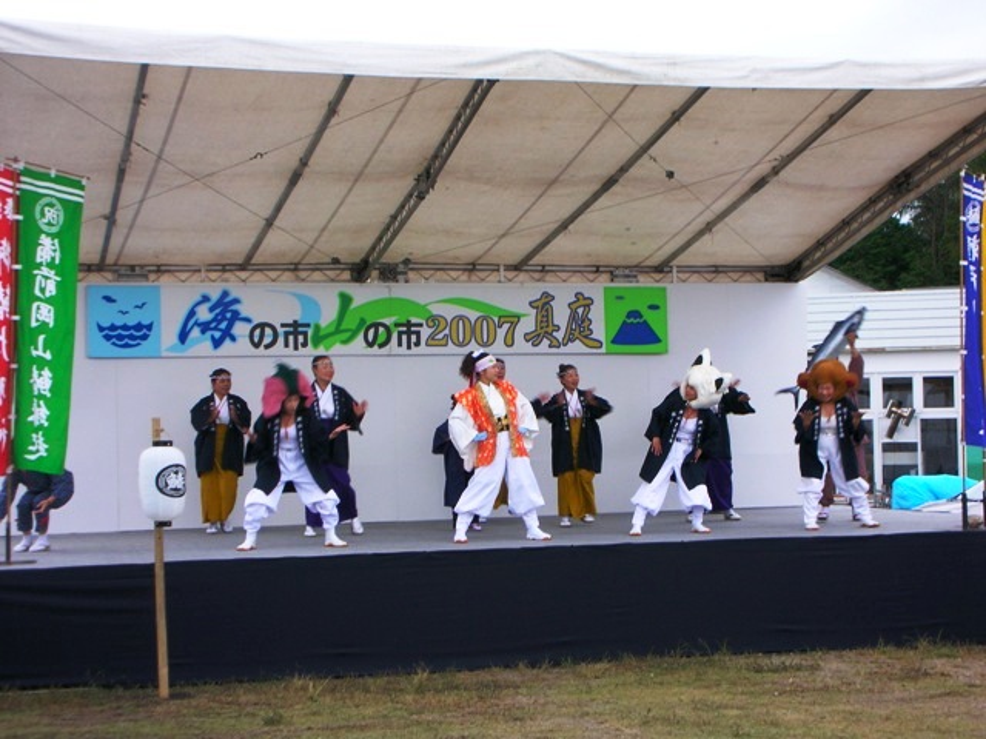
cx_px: 493
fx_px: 2079
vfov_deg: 20.2
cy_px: 370
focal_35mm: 73
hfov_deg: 26.7
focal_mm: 12.2
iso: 50
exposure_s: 1/41.1
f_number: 4.4
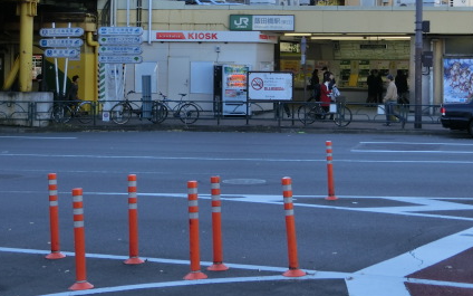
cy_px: 44
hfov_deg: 28.5
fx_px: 928
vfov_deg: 17.9
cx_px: 279
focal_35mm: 72
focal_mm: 8
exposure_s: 1/200
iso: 80
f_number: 4.4
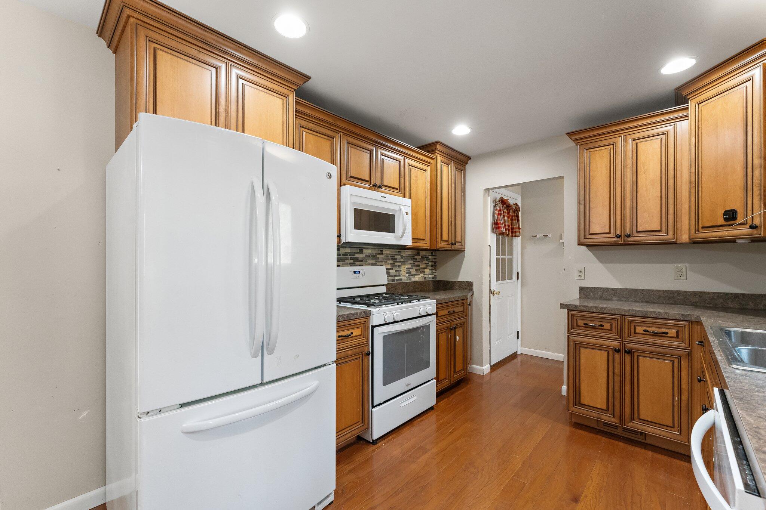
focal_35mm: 15
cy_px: 255
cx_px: 383
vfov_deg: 76.9
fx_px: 321
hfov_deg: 100.0
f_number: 9
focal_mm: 15.1
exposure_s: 1/10
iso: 6400
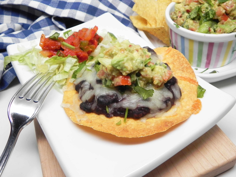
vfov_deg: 42.9
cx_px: 118
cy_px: 88
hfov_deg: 55.4
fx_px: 225
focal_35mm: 33
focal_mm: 5.9
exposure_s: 1/44.4
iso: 160
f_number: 2.8
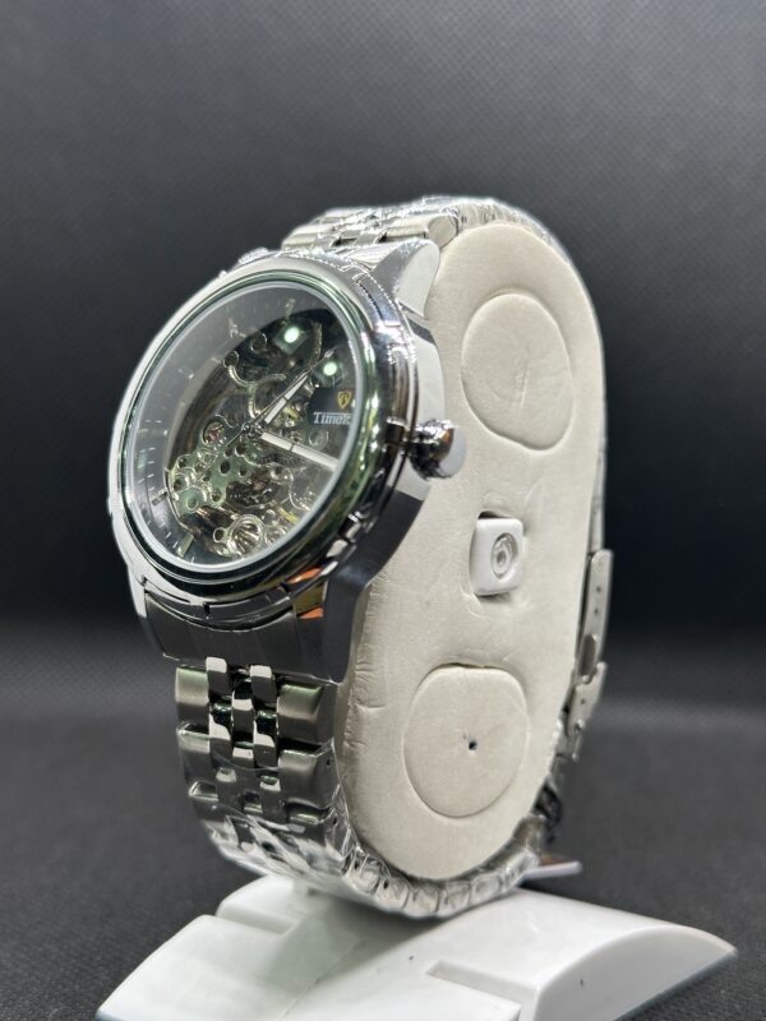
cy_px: 510
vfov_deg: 39.7
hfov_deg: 30.3
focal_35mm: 48
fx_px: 1416
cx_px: 383
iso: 64
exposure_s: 1/100
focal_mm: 6.86
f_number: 1.78
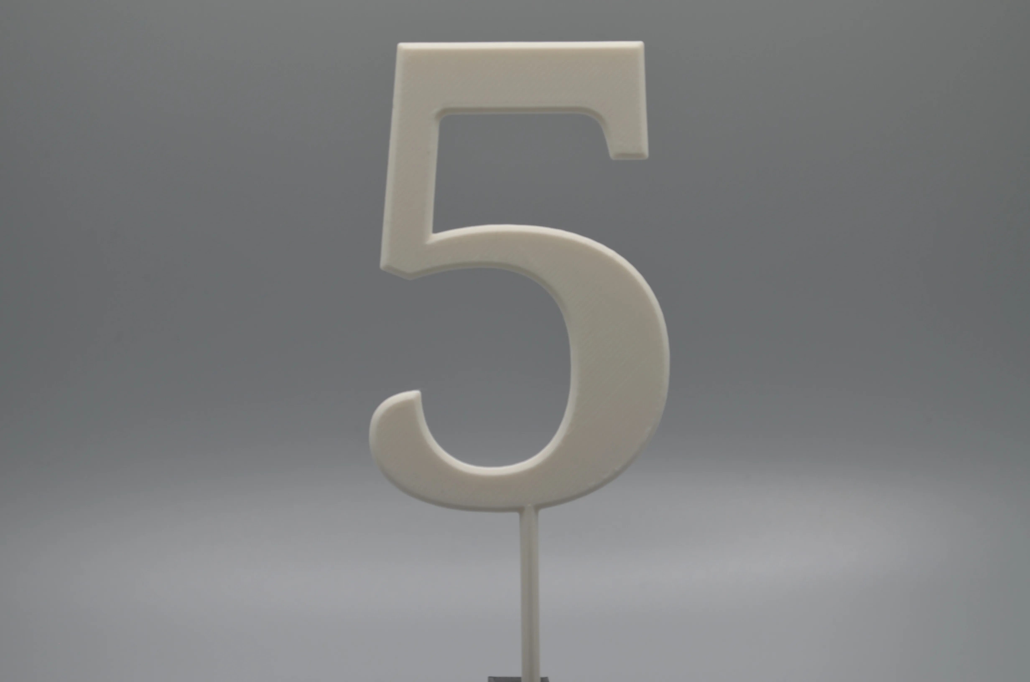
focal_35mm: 82
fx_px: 2356
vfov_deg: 16.5
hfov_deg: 24.7
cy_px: 341
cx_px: 515
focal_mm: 55
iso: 200
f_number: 7.1
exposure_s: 1/200
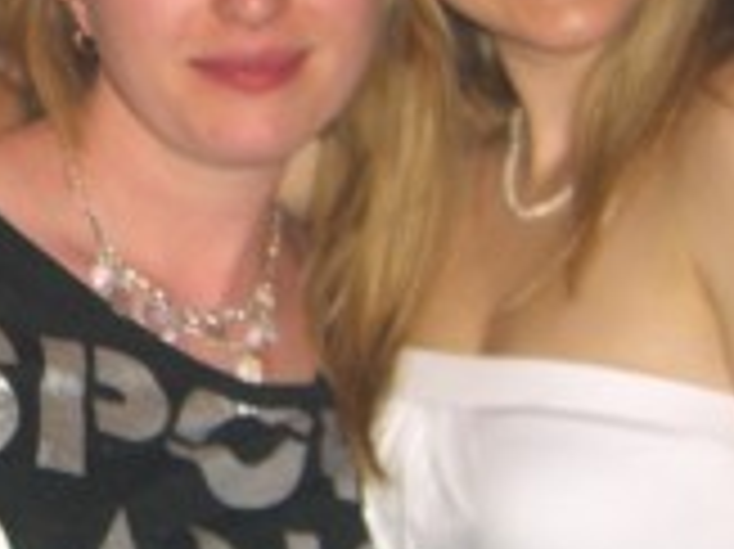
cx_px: -63
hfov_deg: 13.8
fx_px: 2966
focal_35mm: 140
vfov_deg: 10.5
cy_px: 40
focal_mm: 7.9
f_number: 2.8
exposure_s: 1/60
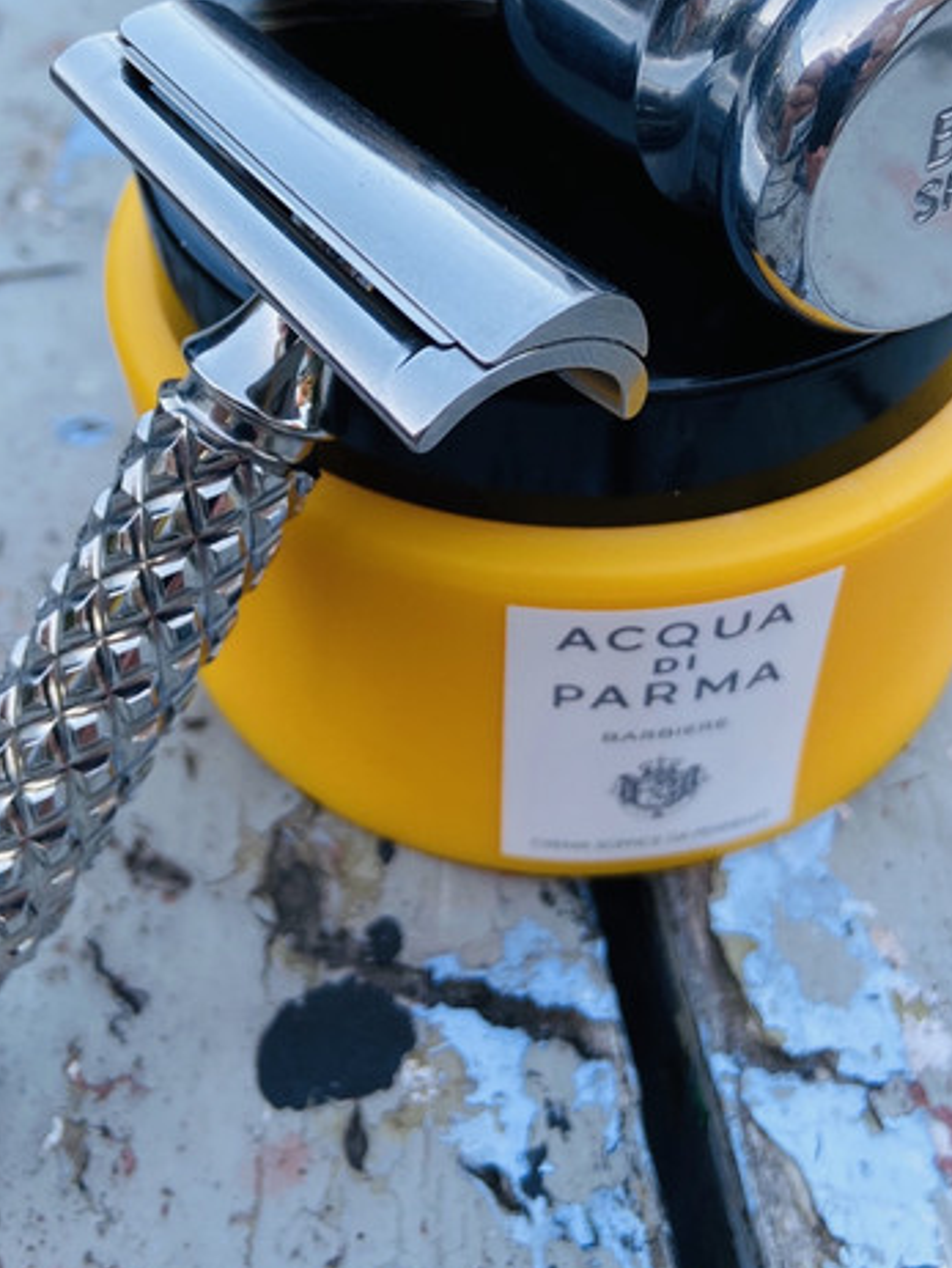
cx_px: 472
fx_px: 1649
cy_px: 387
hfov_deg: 32.2
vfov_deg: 41.3
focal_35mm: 45
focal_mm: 4.25
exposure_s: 1/122
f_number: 1.8
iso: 40
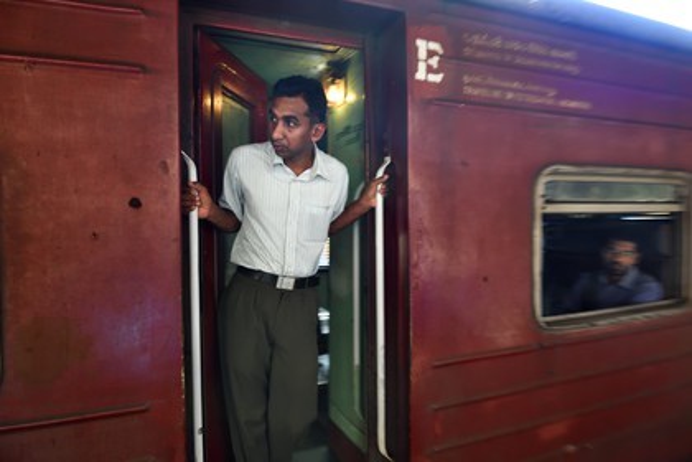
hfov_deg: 73.7
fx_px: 461
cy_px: 231
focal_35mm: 24
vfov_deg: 53.1
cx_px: 346
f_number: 7.1
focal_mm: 24
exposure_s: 1/100
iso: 1600
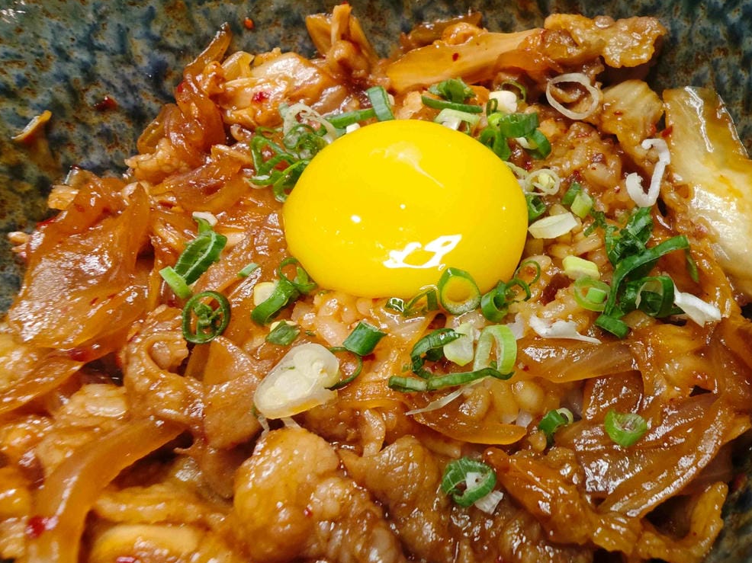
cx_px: 421
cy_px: 276
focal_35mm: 28
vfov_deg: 49.7
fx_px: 608
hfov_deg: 63.3
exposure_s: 1/60
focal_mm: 2.03
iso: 160
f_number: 1.8
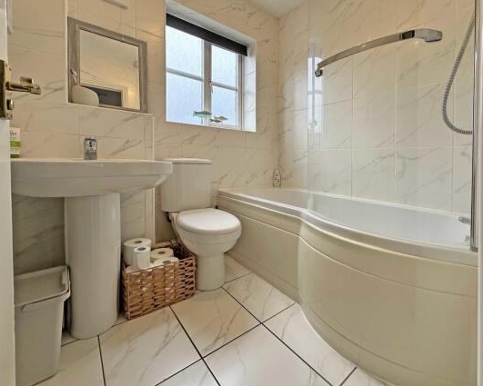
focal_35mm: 15
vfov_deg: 84.0
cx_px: 260
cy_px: 188
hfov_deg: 96.6
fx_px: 214
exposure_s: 1/99
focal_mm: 2.22
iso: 64
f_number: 2.2
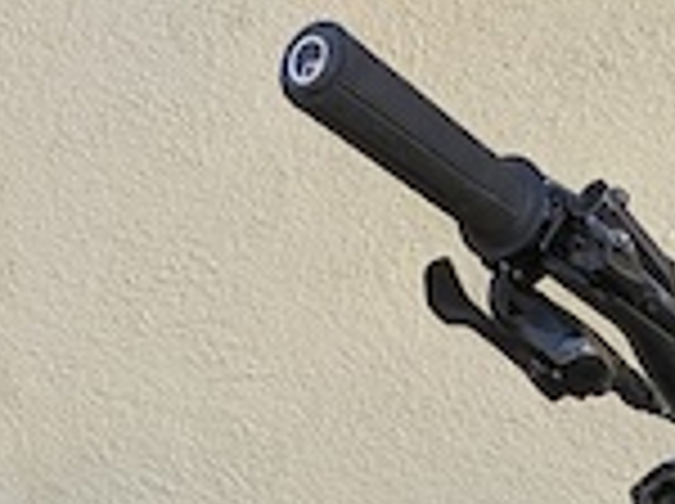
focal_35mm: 139
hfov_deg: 14.1
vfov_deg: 9.2
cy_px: 1314
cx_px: 621
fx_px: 2706
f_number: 2
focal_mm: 4.67
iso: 59
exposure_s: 1/120
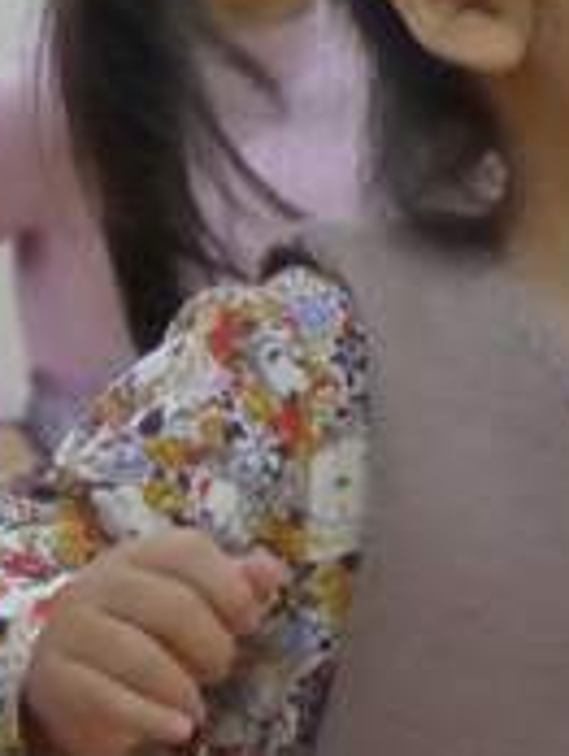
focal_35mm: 331
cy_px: 9
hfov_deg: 4.5
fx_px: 7237
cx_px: -65
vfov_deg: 6.0
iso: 1600
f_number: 2.3
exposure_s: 1/400
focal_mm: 17.7
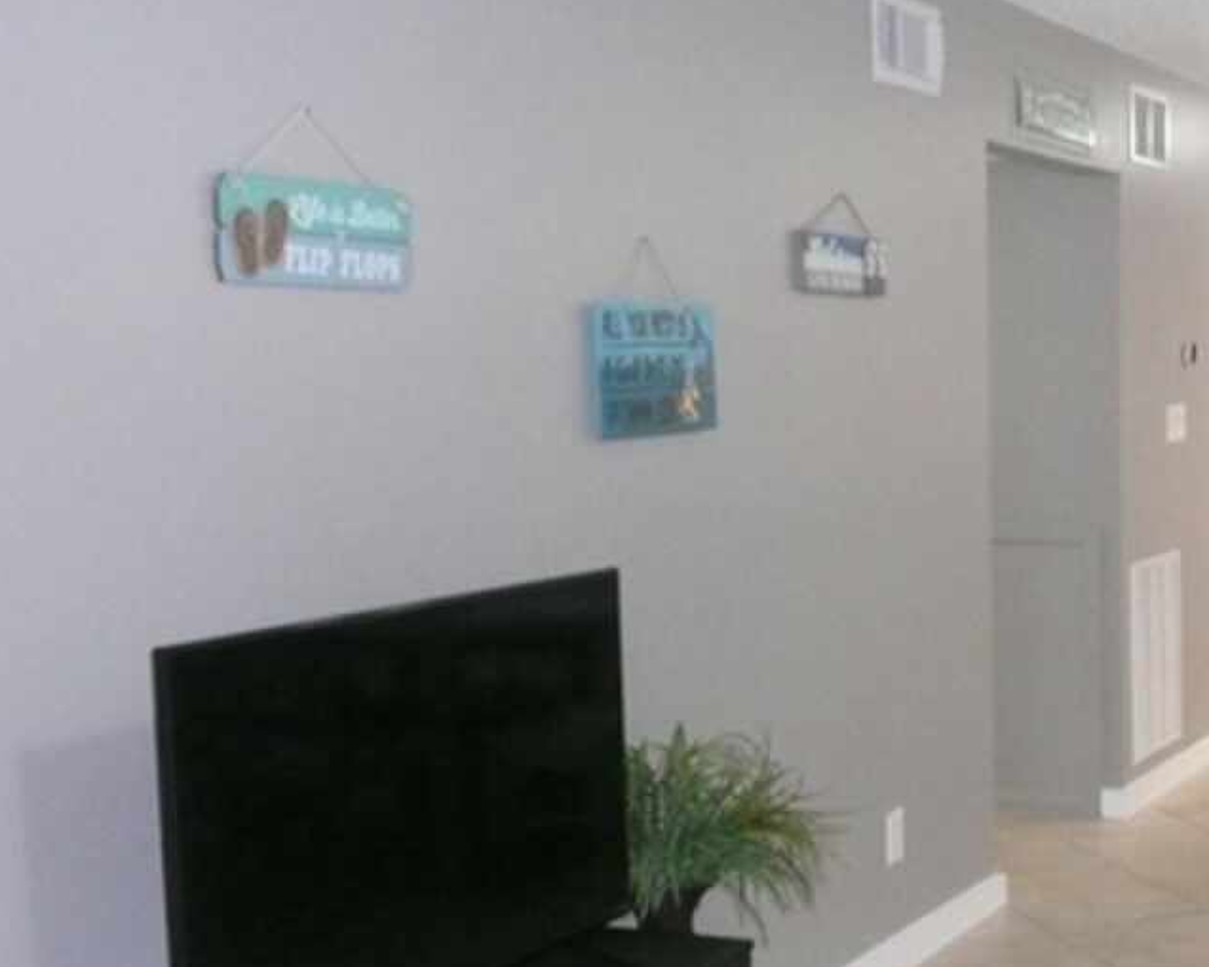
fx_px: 1968
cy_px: 598
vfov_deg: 27.5
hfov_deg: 32.2
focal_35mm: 55
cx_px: 1120
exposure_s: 1/30
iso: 400
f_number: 3.3
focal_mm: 4.6
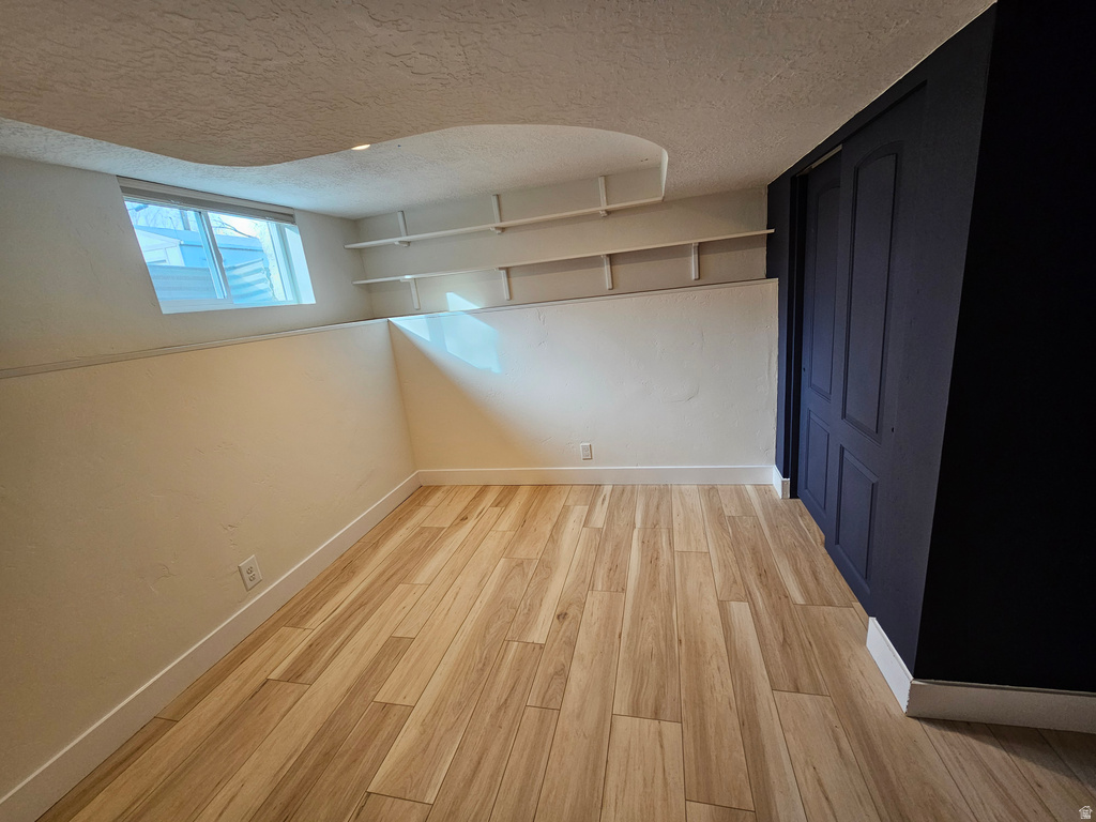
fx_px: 412
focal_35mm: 13
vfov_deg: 89.9
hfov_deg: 106.2
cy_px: 411
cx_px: 548
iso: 160
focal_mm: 2.2
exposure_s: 1/60
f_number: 2.2
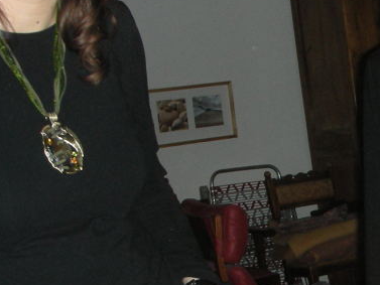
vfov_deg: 15.4
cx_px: 428
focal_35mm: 95
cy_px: 251
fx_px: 1043
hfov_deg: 19.7
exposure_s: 1/60.1
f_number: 3
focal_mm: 5.8
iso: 139
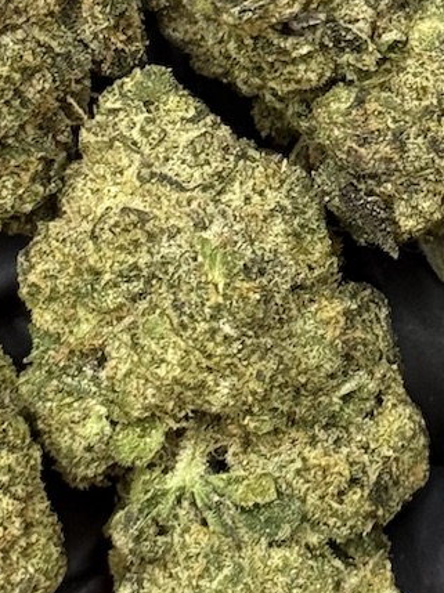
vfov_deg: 9.2
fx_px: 3682
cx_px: 333
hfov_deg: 6.9
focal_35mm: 215
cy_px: 82
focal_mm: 6.76
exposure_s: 1/50
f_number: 1.78
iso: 125
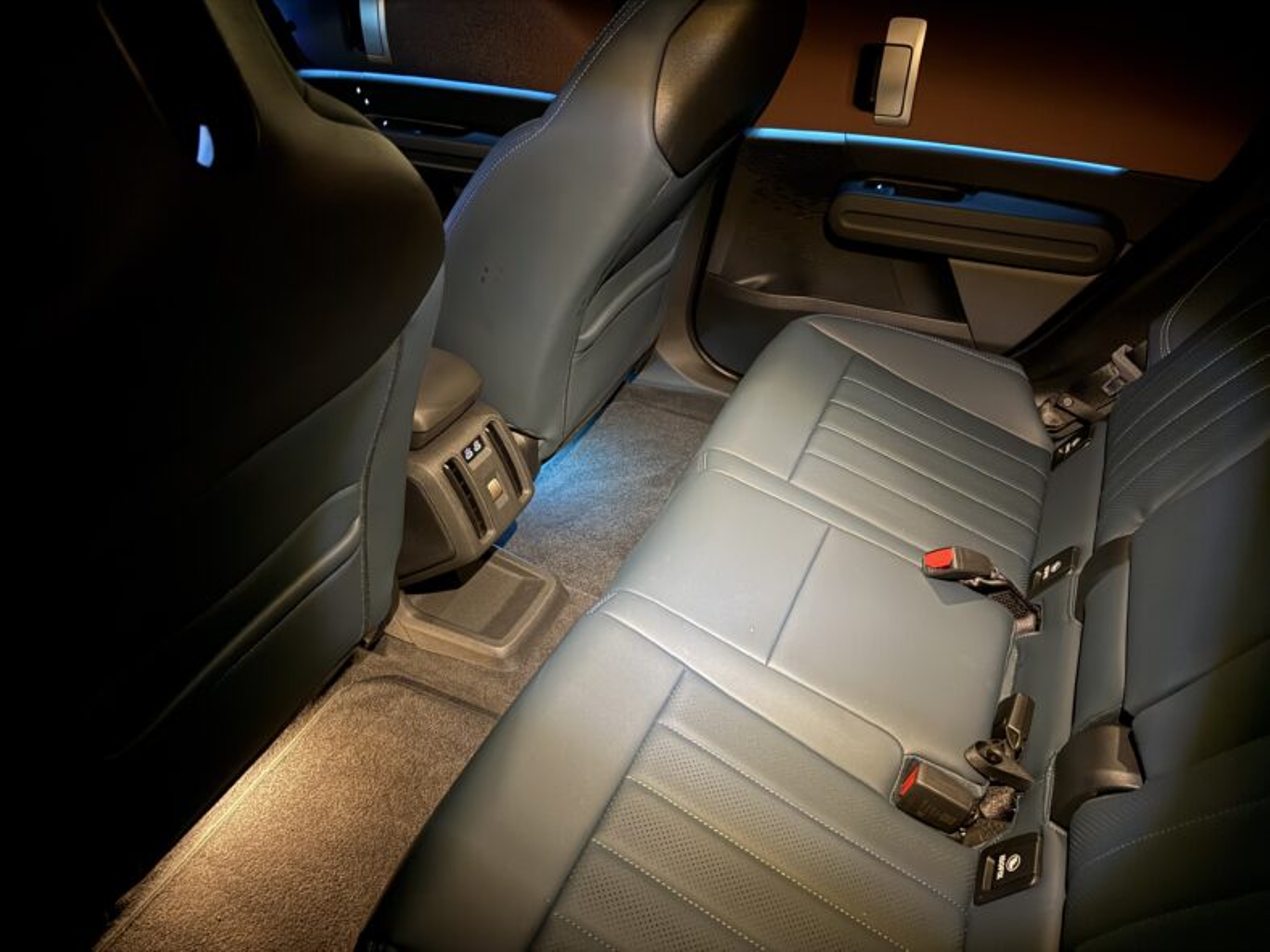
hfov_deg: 71.6
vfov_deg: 56.8
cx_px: 635
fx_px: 881
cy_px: 476
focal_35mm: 24
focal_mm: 6.76
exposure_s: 1/9
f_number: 1.78
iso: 2000
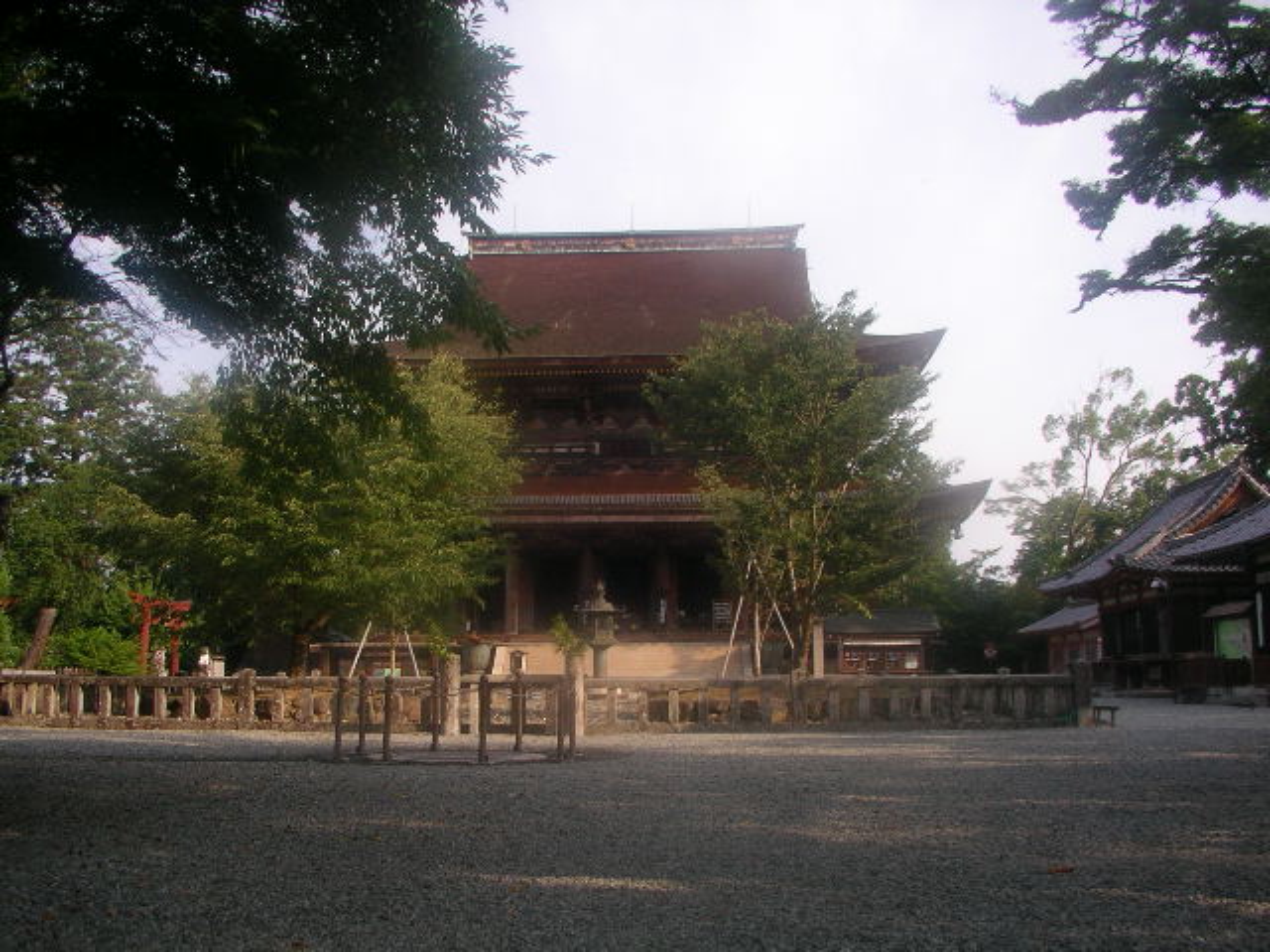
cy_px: 476
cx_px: 635
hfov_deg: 50.1
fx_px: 1357
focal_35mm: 37
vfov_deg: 38.7
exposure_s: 1/125
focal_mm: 5.7
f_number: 2.8
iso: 50
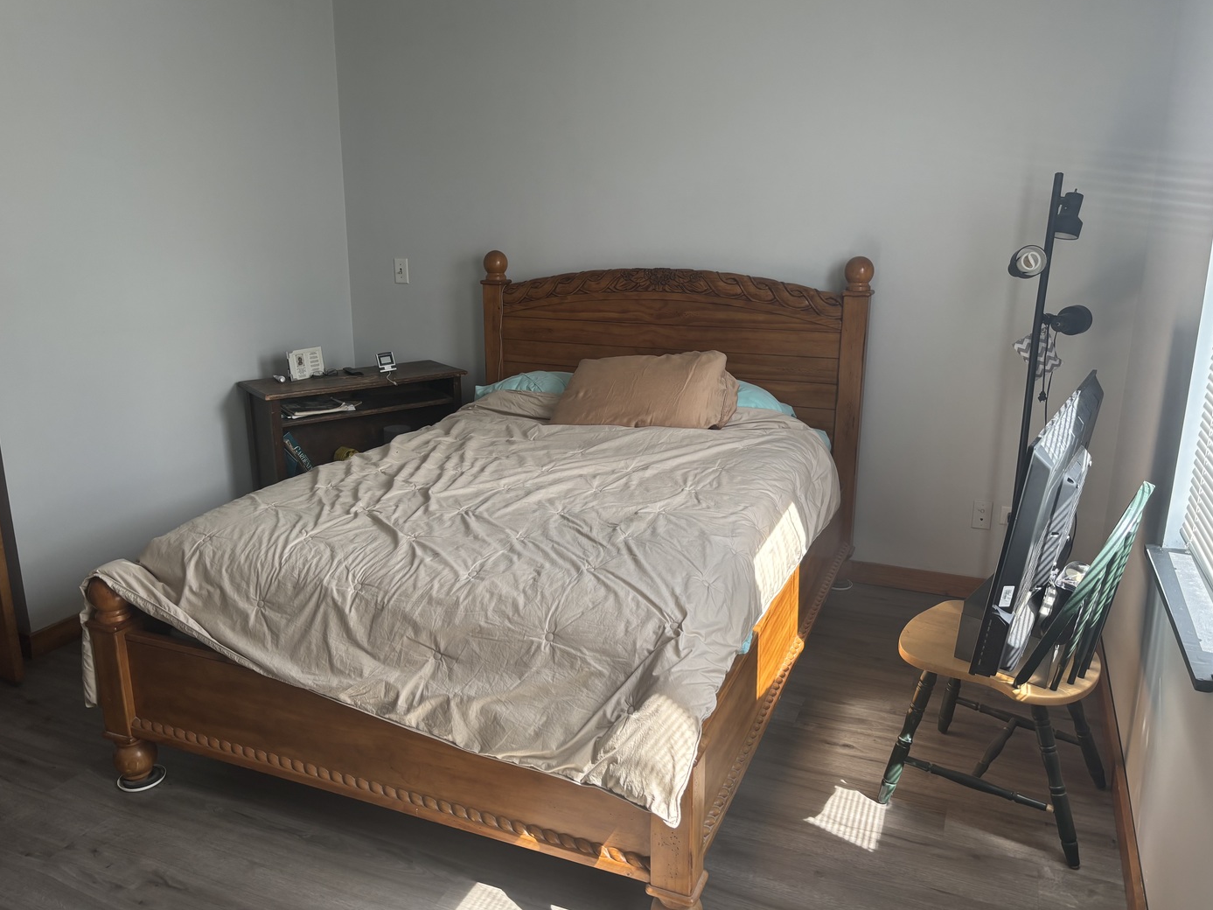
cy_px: 445
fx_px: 946
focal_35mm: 27
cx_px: 588
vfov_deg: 51.3
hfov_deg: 65.3
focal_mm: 5.96
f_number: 1.6
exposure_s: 1/121
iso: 80
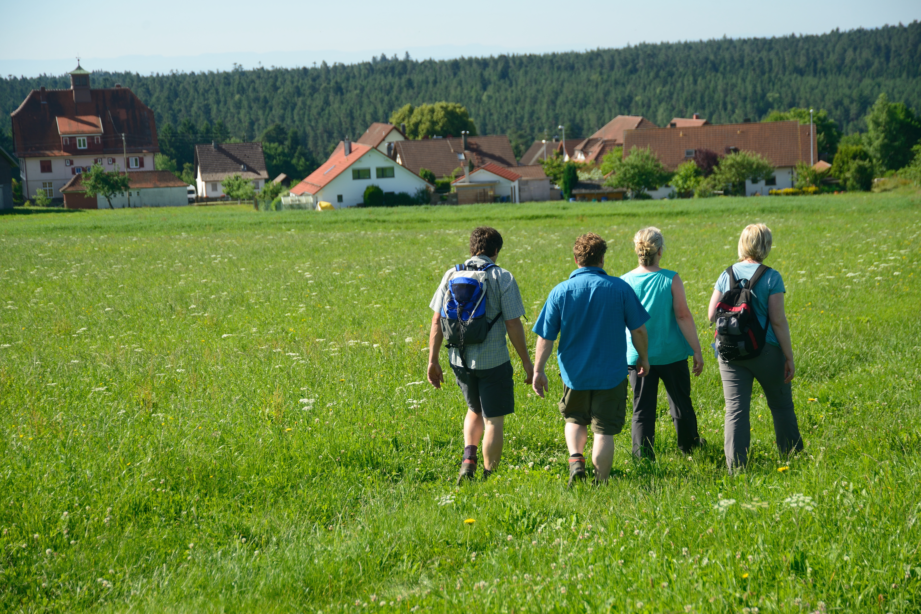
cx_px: 460
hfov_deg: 21.5
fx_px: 2431
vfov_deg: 14.4
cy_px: 307
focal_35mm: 95
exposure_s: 1/200
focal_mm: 95
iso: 200
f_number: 5.6
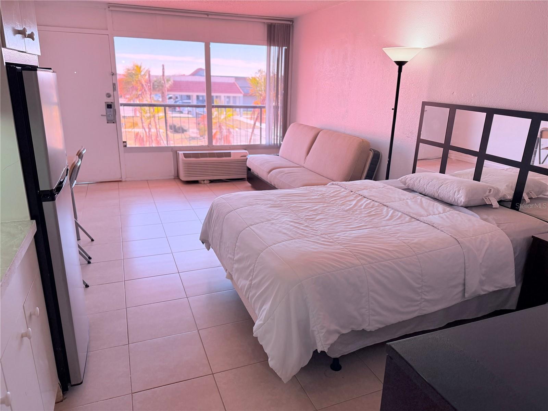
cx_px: 274
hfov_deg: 71.6
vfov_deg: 56.8
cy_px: 206
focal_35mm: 24
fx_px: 380
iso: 160
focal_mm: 6.76
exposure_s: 1/213
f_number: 1.78
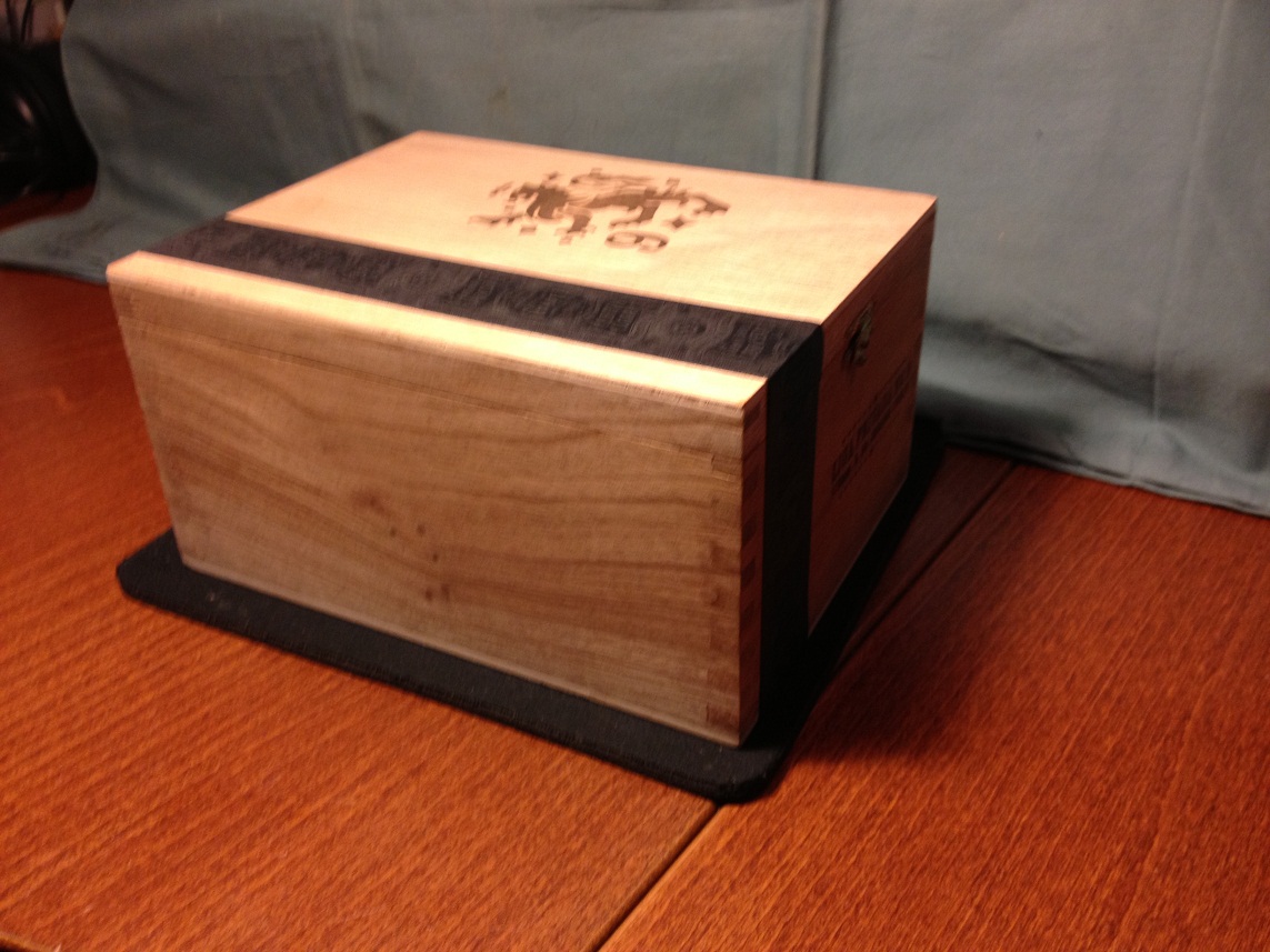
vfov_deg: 40.7
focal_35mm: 35
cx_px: 635
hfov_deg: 52.6
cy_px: 476
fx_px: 1284
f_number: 2.4
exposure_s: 1/20
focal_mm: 4.28
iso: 100
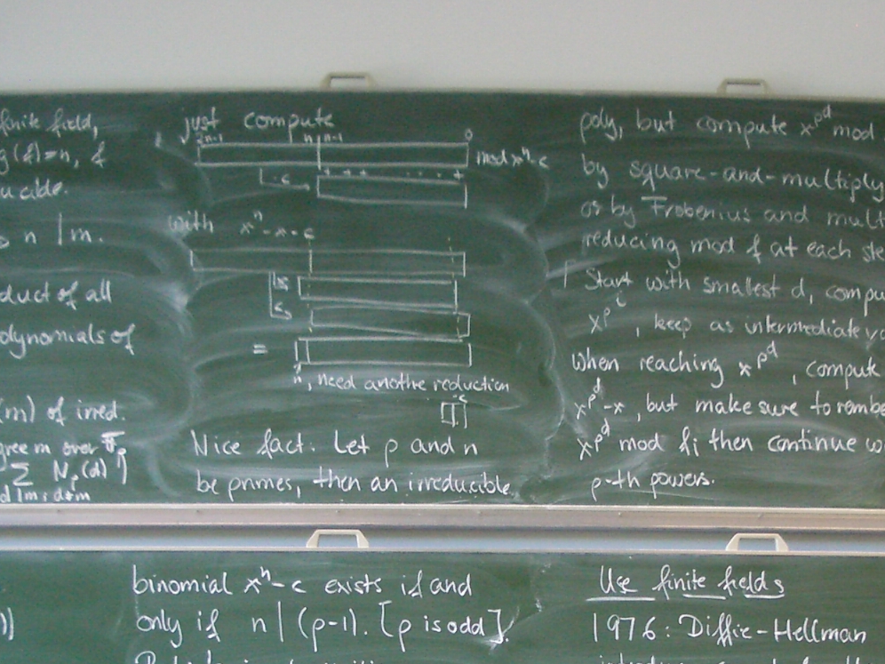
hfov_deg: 27.0
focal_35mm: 72
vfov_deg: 20.0
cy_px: 628
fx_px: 1841
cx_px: 516
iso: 200
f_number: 2.6
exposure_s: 1/30
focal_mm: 5.8
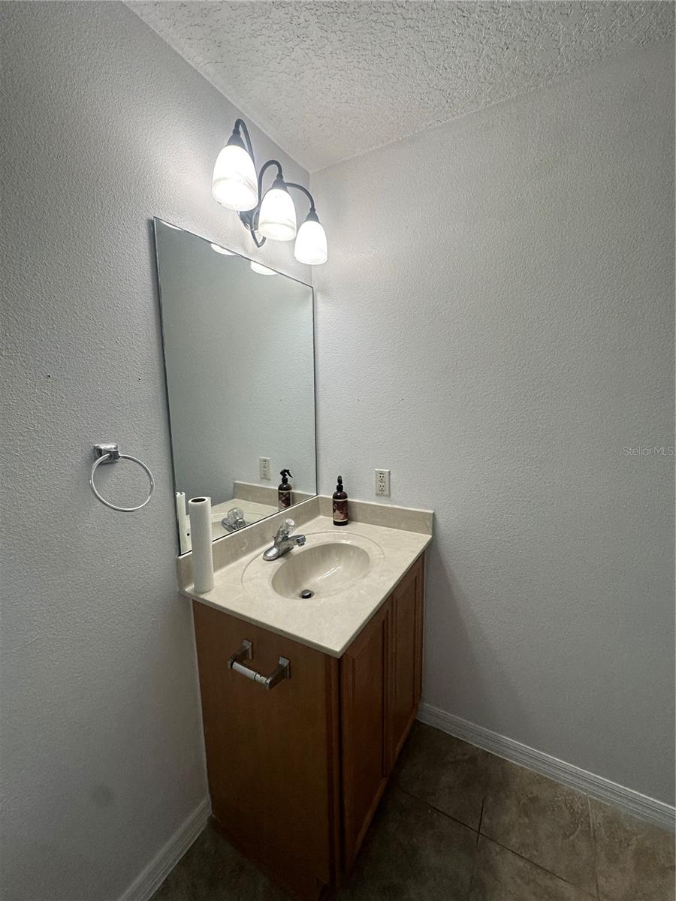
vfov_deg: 102.1
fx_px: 365
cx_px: 338
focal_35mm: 14
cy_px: 450
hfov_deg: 85.7
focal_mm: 2.22
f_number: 2.2
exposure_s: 1/120
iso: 125
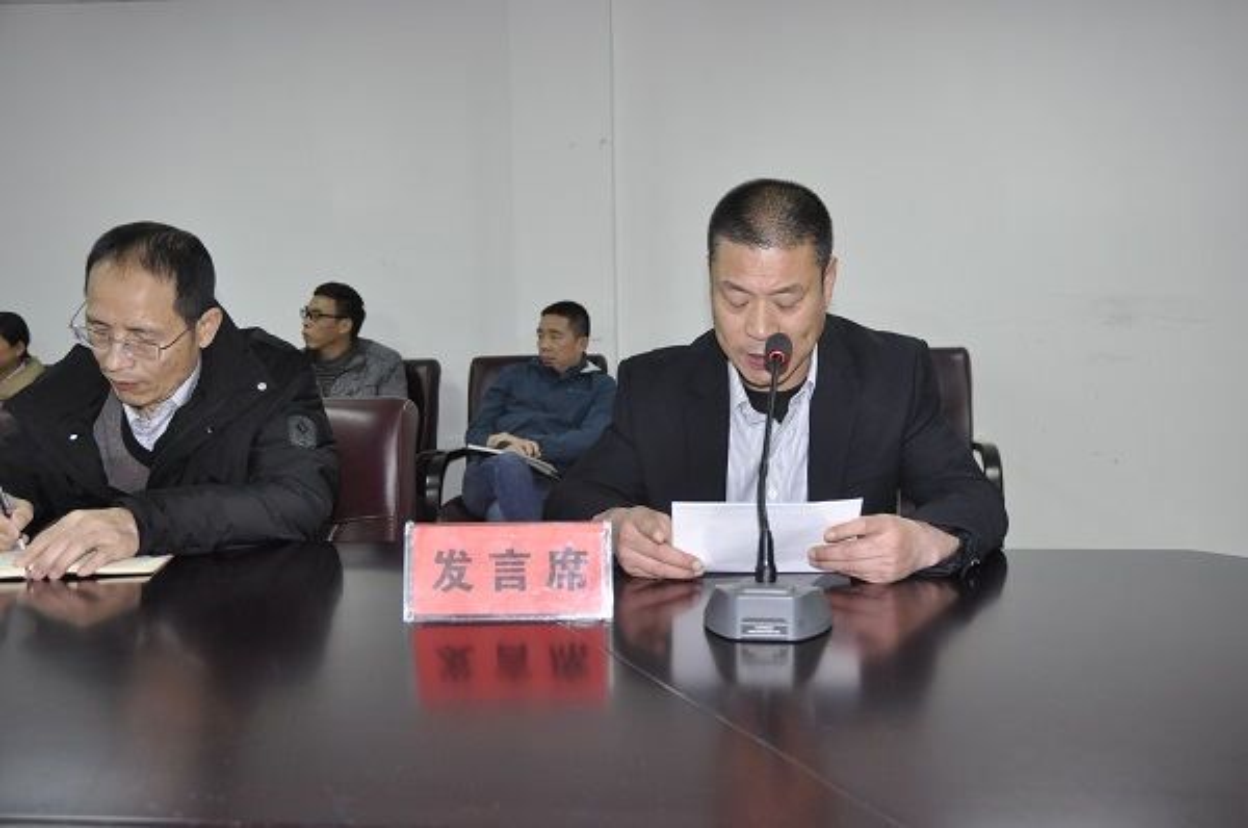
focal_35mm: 38
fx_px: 1298
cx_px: 624
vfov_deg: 35.4
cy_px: 414
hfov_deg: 51.4
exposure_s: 1/60
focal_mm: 25
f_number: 4
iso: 800
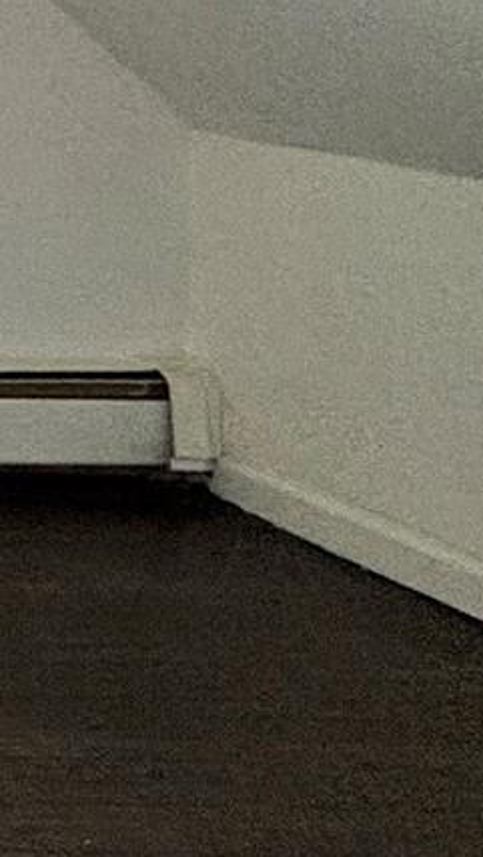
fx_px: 1661
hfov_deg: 8.6
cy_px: -68
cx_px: -1379
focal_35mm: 73
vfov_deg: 26.8
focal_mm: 2.22
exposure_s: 1/120
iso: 160
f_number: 2.2
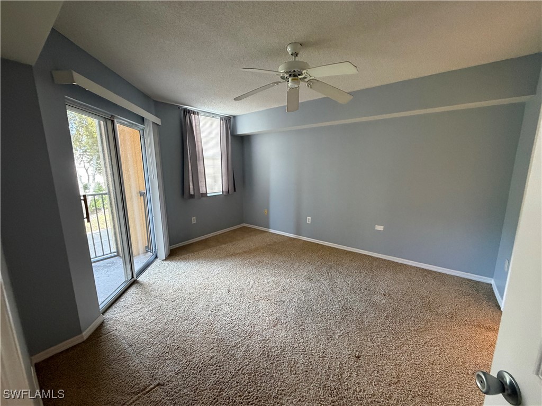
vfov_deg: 85.7
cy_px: 203
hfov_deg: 102.1
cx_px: 271
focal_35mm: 14
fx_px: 219
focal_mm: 2.22
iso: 320
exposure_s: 1/60
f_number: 2.2
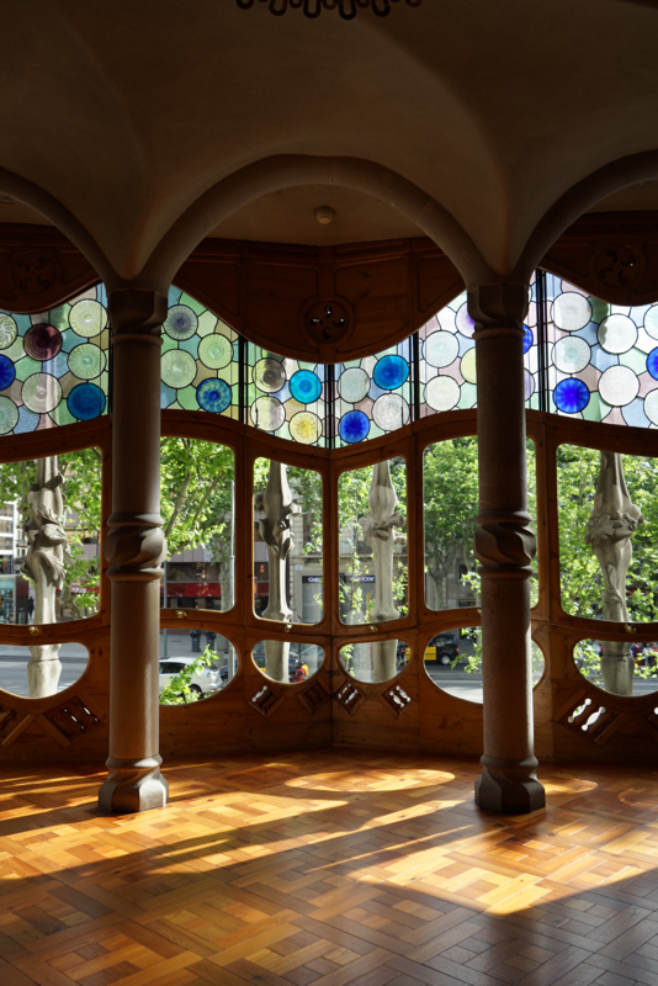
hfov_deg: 42.4
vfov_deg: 60.3
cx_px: 329
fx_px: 849
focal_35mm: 31
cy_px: 493
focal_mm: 31
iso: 100
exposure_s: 1/160
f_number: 4.5
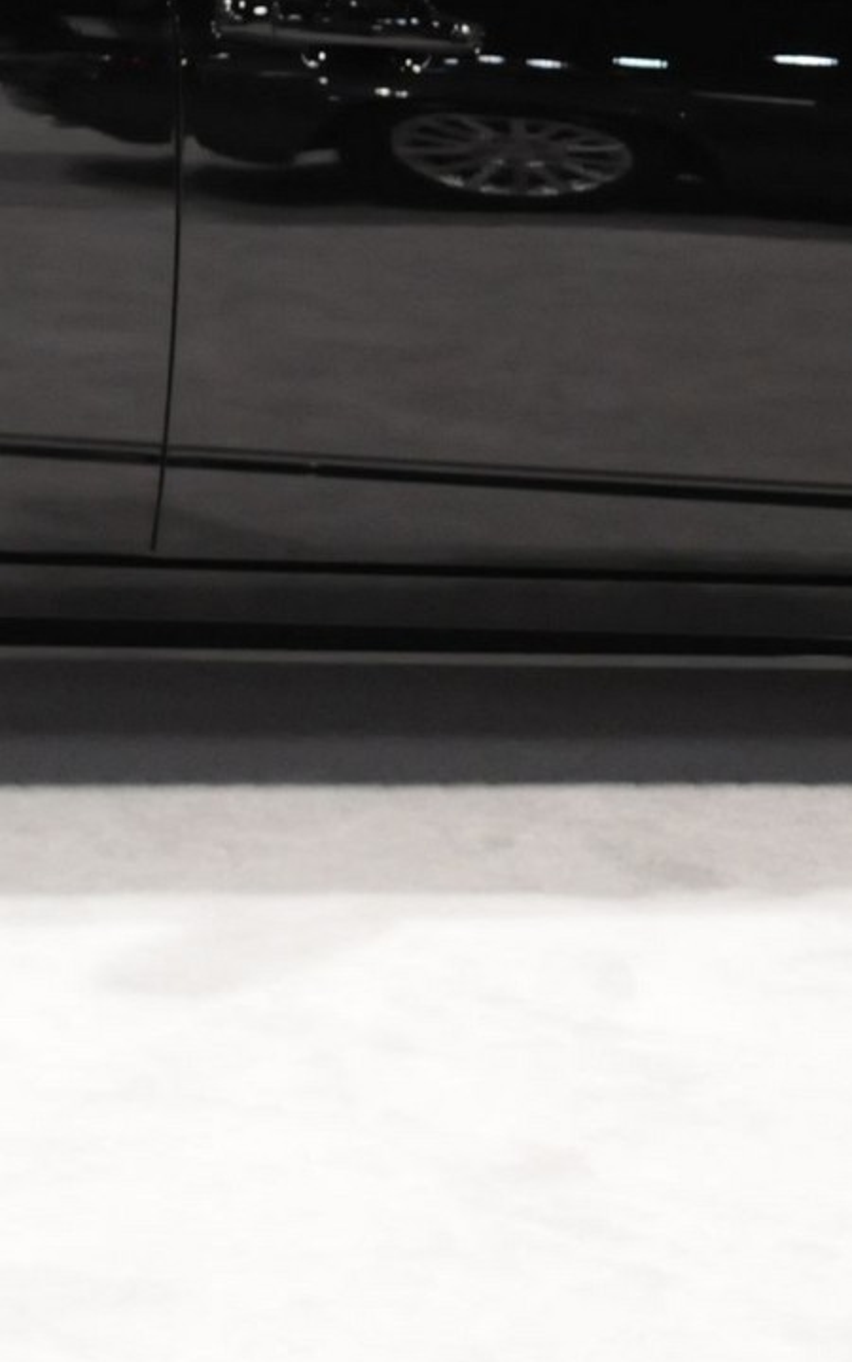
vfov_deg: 14.9
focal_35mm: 138
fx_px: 5122
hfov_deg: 9.5
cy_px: -10
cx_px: 155
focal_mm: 26
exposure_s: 1/20
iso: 800
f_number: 4.2
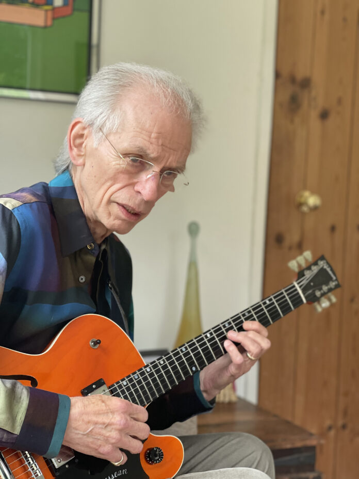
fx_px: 885
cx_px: 180
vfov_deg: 30.3
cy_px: 240
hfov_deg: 22.9
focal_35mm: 64
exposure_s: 1/121
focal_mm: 7.5
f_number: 2.2
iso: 64
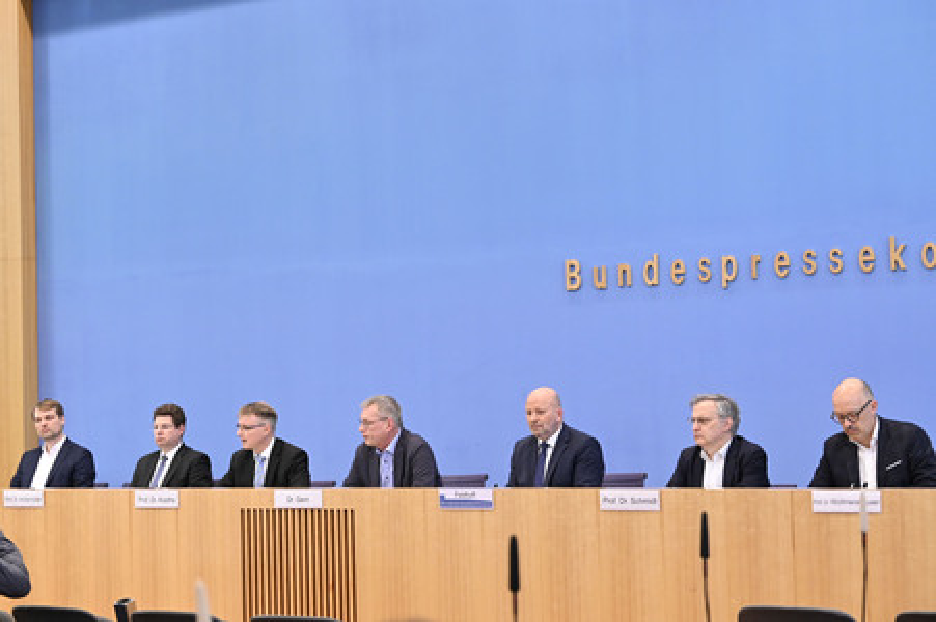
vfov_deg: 17.5
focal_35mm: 78
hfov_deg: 26.0
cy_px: 311
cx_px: 468
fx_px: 2026
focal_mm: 78
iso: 4000
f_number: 5
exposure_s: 1/640
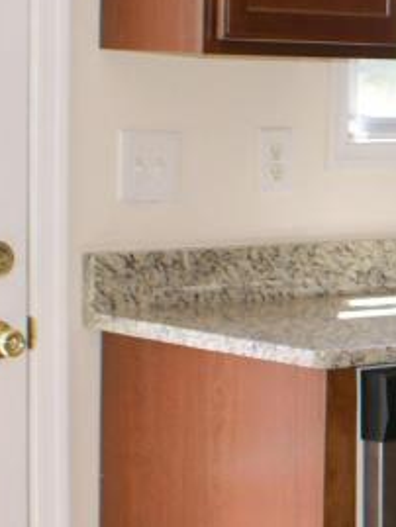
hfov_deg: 8.4
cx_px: 1010
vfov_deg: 12.3
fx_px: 2439
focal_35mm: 160
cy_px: 285
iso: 160
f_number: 5.6
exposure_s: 1/60
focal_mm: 26
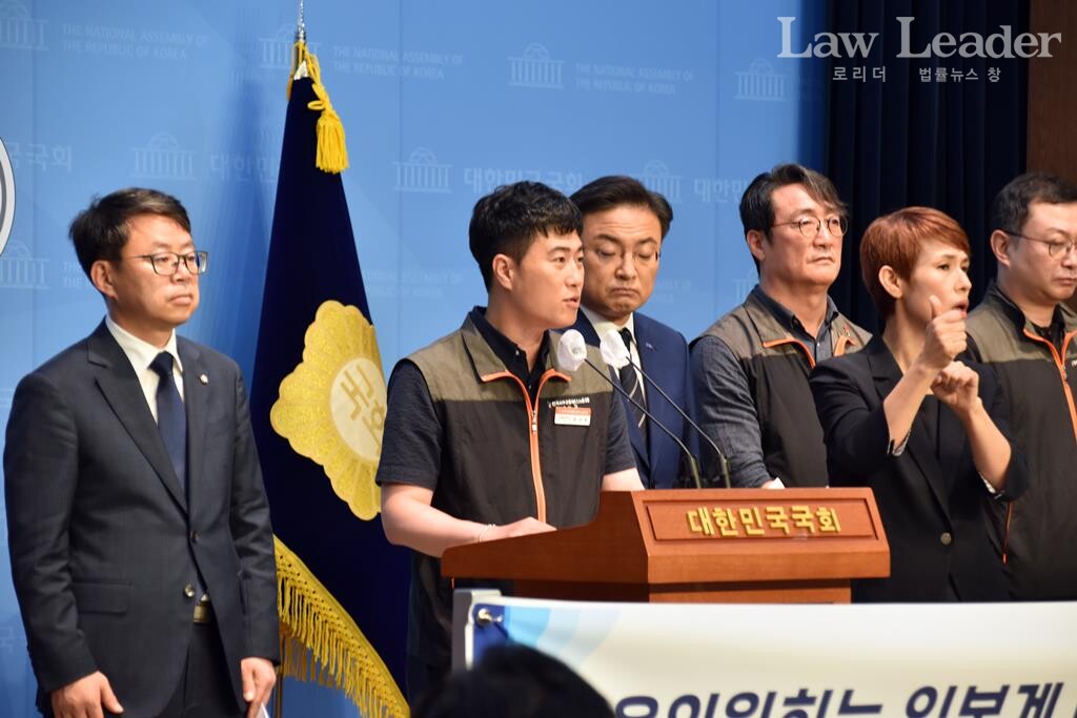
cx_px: 538
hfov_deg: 13.7
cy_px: 359
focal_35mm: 150
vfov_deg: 9.2
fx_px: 4488
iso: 560
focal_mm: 100
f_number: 5.6
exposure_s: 1/60
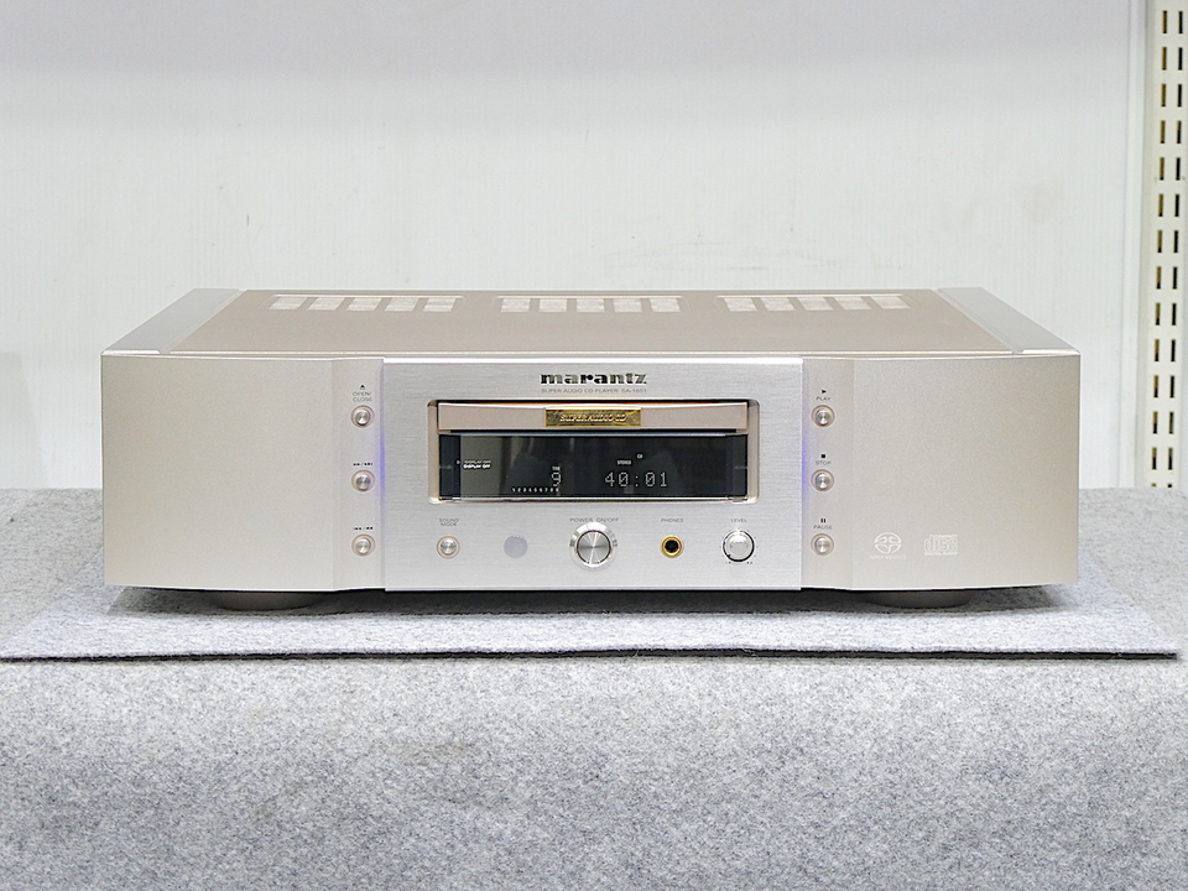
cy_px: 446
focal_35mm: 98
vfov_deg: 15.1
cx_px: 594
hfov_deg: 20.0
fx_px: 3363
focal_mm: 17.5
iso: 200
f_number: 5
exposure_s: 1/8
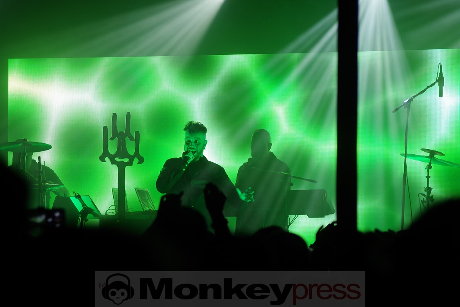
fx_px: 2108
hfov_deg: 12.5
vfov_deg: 8.3
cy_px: 154
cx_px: 230
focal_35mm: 165
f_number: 4
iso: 400
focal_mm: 110
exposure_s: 1/160
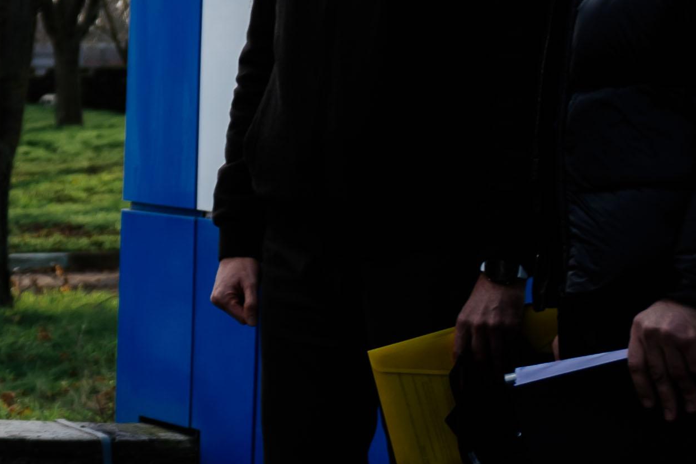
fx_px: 3847
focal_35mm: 199
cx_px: -1062
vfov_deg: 6.9
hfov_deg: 9.1
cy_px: -40
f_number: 2.8
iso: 64
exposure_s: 1/400
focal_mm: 30
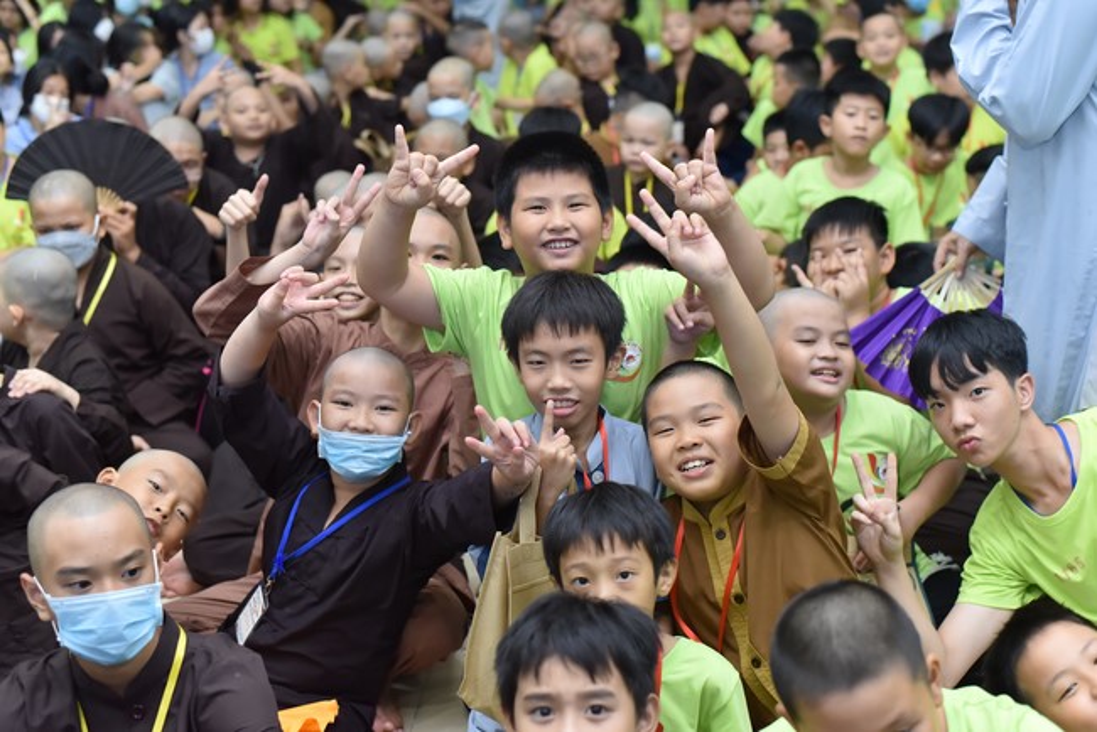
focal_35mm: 50
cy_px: 366
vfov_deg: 27.0
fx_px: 1524
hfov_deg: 39.6
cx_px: 548
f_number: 3.2
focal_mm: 50
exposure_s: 1/100
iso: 1250
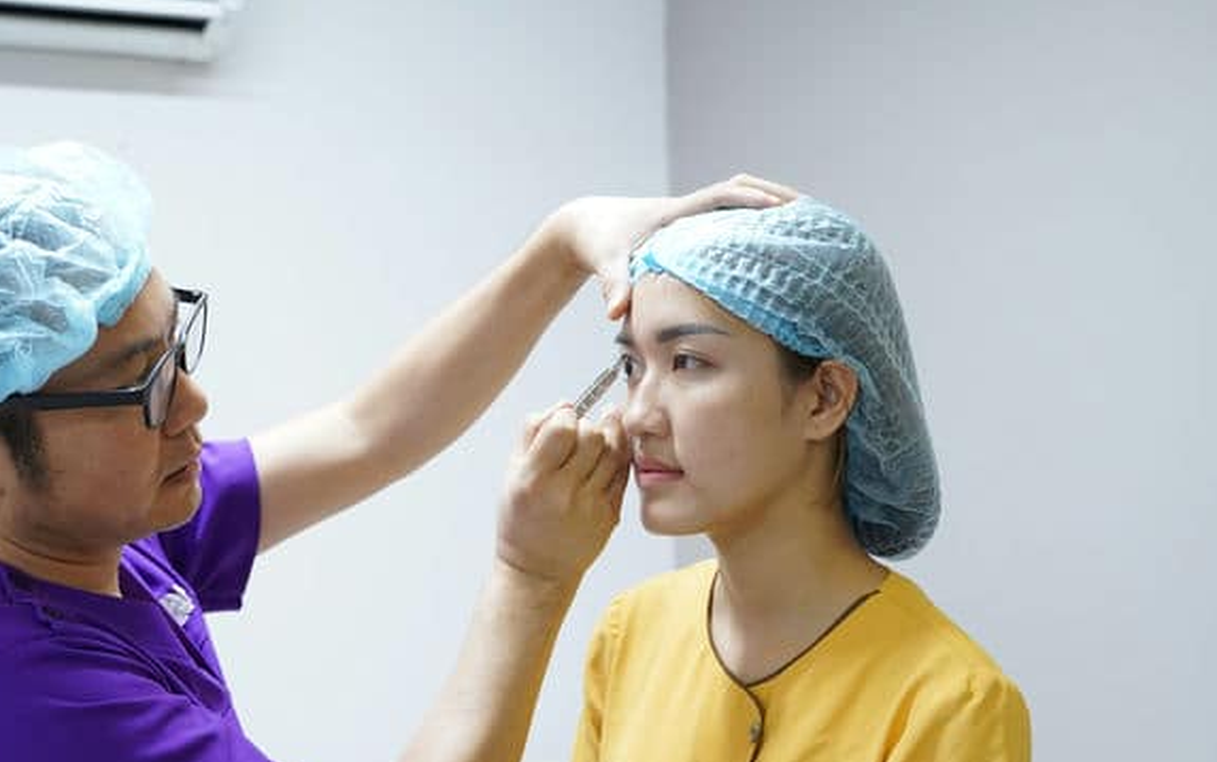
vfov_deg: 27.1
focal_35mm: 47
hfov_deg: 42.3
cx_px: 457
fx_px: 1559
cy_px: 561
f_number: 3.5
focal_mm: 33
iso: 2000
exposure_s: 1/100
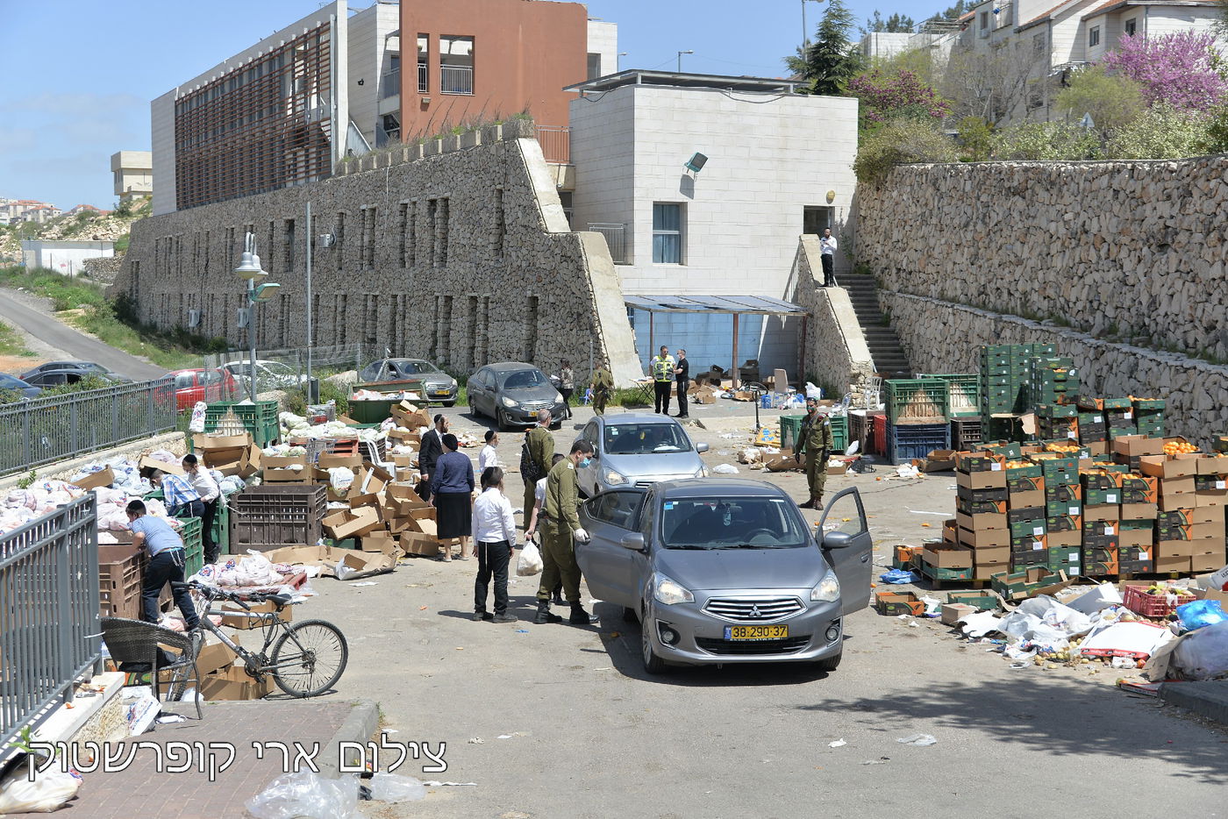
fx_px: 1569
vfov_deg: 29.3
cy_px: 410
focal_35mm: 46
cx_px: 614
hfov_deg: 42.7
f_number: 4.5
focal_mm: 46
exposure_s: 1/800
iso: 100
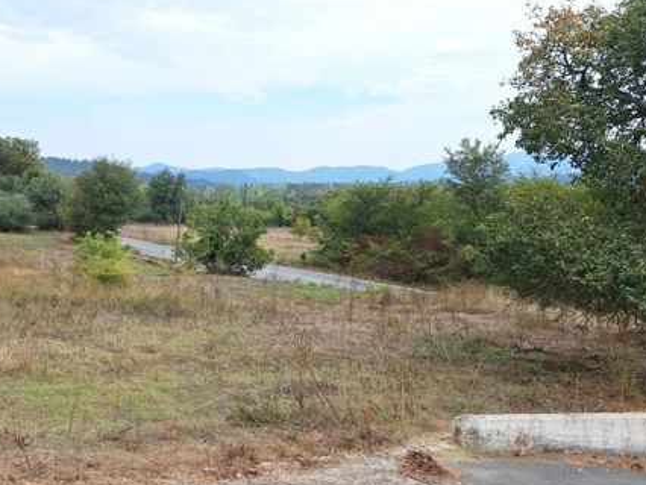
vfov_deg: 37.7
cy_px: 214
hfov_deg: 48.2
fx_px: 710
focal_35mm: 38
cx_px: 219
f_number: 1.8
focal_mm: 5.54
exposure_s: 1/887
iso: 40
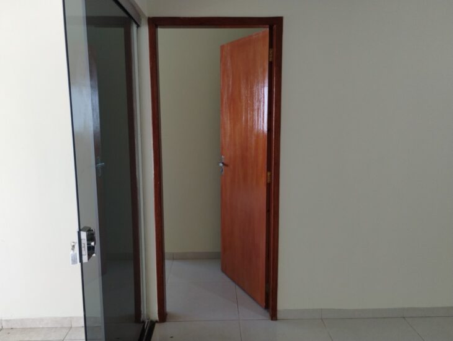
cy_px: 170
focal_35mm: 28
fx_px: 367
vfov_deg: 49.9
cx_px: 226
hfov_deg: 63.4
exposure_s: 1/60
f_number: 1.8
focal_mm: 4.27
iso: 388
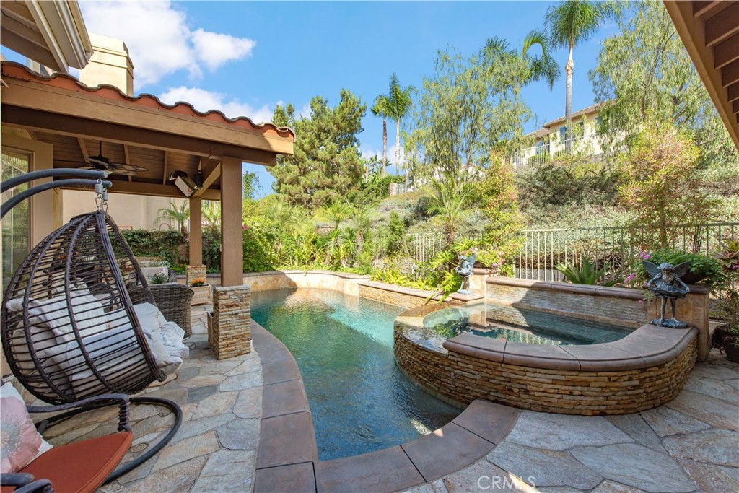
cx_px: 370
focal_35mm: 14
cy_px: 246
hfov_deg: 104.2
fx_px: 287
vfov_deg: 81.2
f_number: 8
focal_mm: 14
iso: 200
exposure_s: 1/250
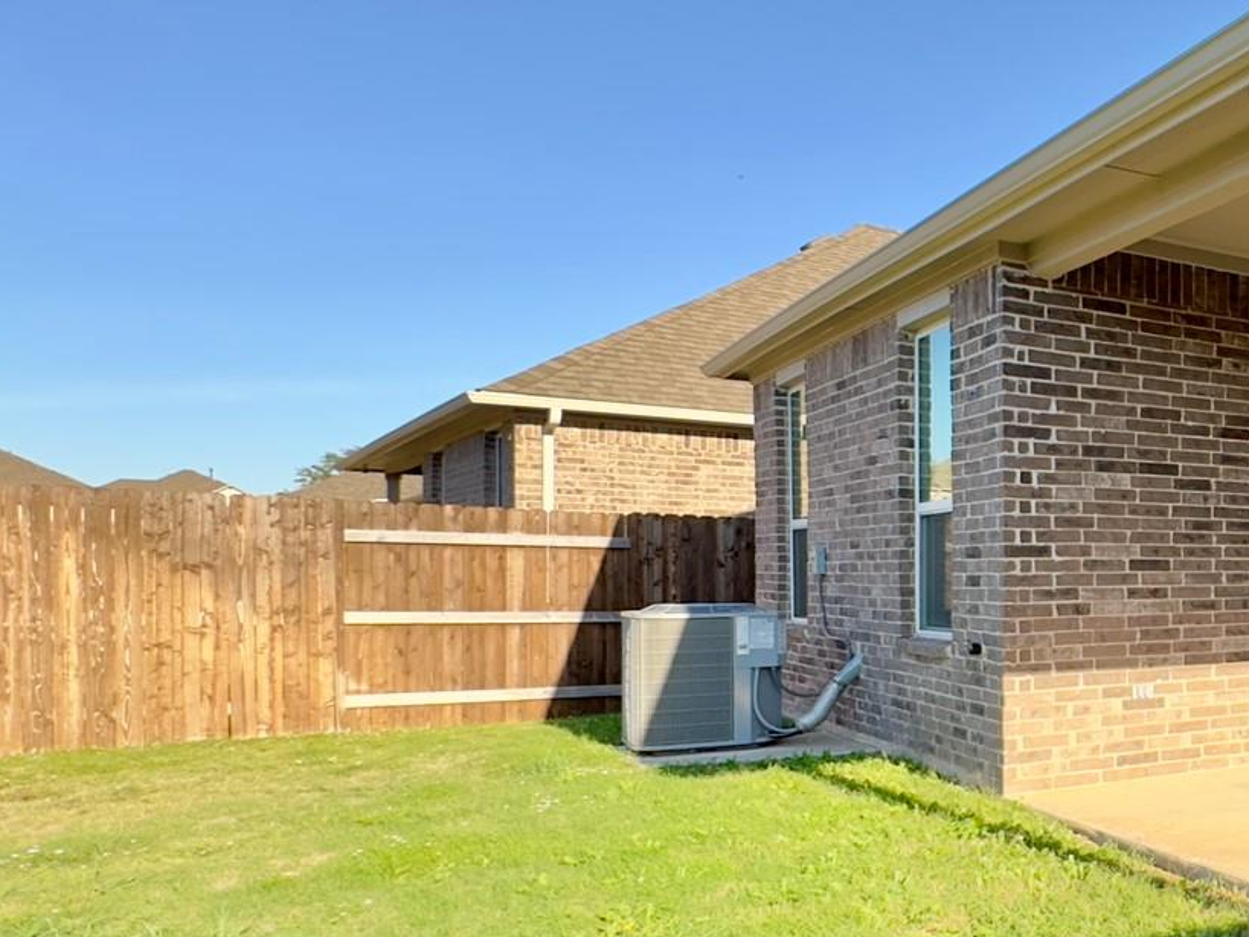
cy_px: 623
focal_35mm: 35
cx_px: 1498
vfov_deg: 40.2
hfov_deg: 38.7
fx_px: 1263
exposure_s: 1/352
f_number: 2.2
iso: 40
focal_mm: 2.22
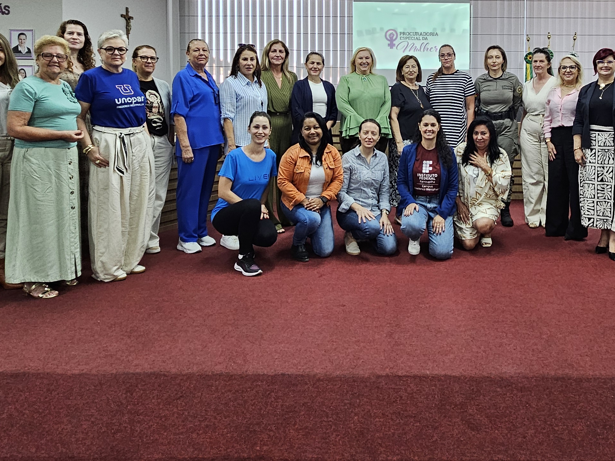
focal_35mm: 27
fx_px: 480
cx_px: 395
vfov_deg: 48.5
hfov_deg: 64.1
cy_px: 93
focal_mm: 2.2
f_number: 2.2
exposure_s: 1/60
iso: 250
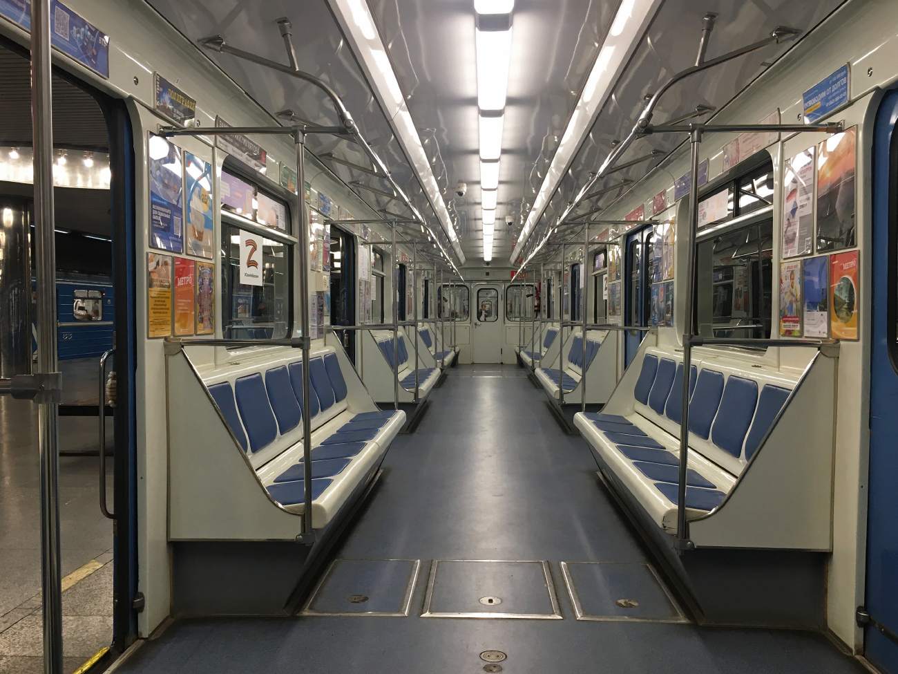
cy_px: 337
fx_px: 752
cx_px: 449
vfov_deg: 48.2
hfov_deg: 61.7
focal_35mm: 29
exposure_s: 1/33
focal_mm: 4.15
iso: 40
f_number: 2.2
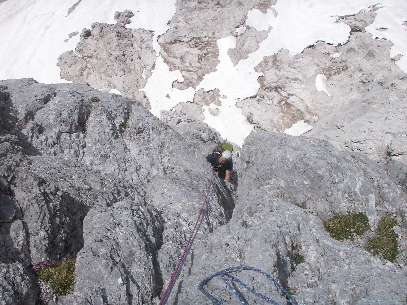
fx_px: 435
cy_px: 152
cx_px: 204
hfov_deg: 50.1
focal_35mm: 37
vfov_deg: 38.7
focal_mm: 7.7
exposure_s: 1/400
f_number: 7.1
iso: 50
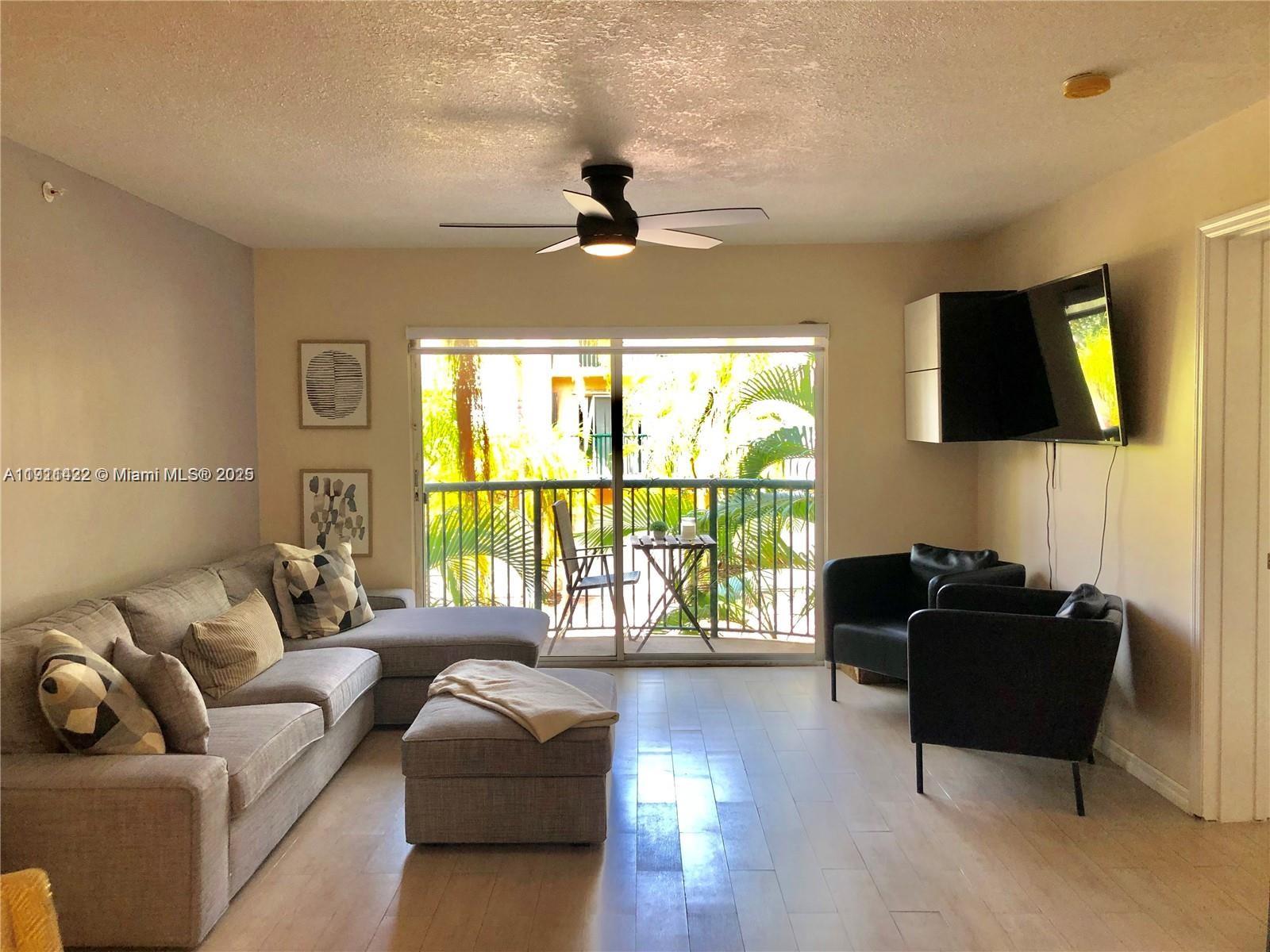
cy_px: 476
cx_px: 635
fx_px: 1027
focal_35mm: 28
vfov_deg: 49.7
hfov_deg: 63.4
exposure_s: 1/40
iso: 25
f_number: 1.8
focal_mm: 3.99
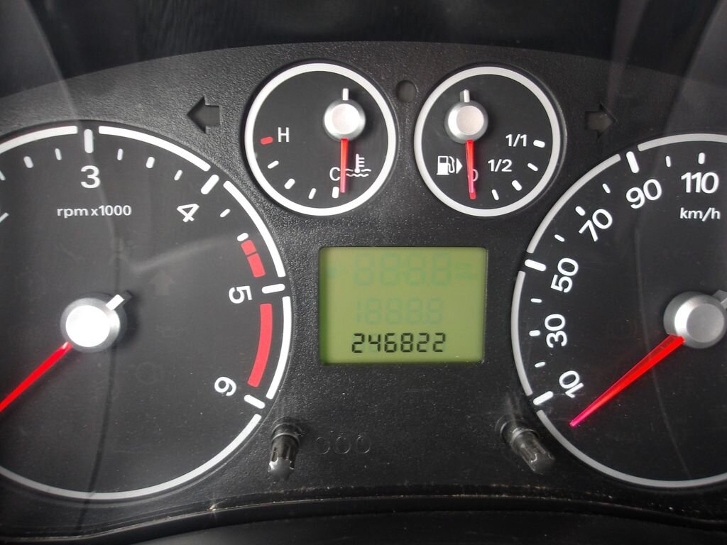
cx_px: 364
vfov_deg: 51.4
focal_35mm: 27
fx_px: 567
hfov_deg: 65.3
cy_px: 272
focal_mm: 4.9
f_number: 3
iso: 200
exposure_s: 1/17
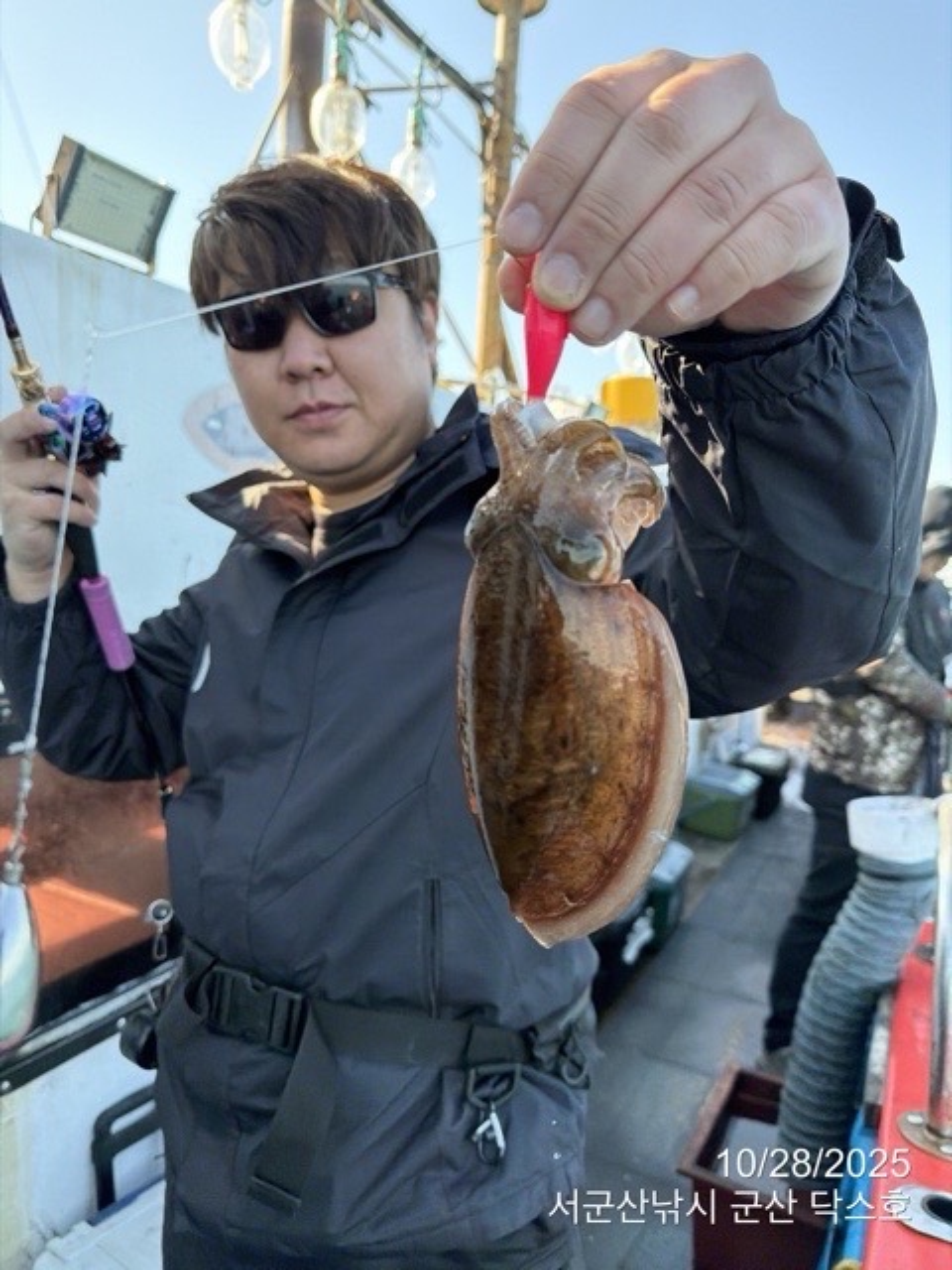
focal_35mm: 24
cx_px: 476
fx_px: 880
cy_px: 635
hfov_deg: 56.8
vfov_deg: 71.6
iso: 400
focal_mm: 6.76
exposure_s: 1/2370
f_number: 1.78
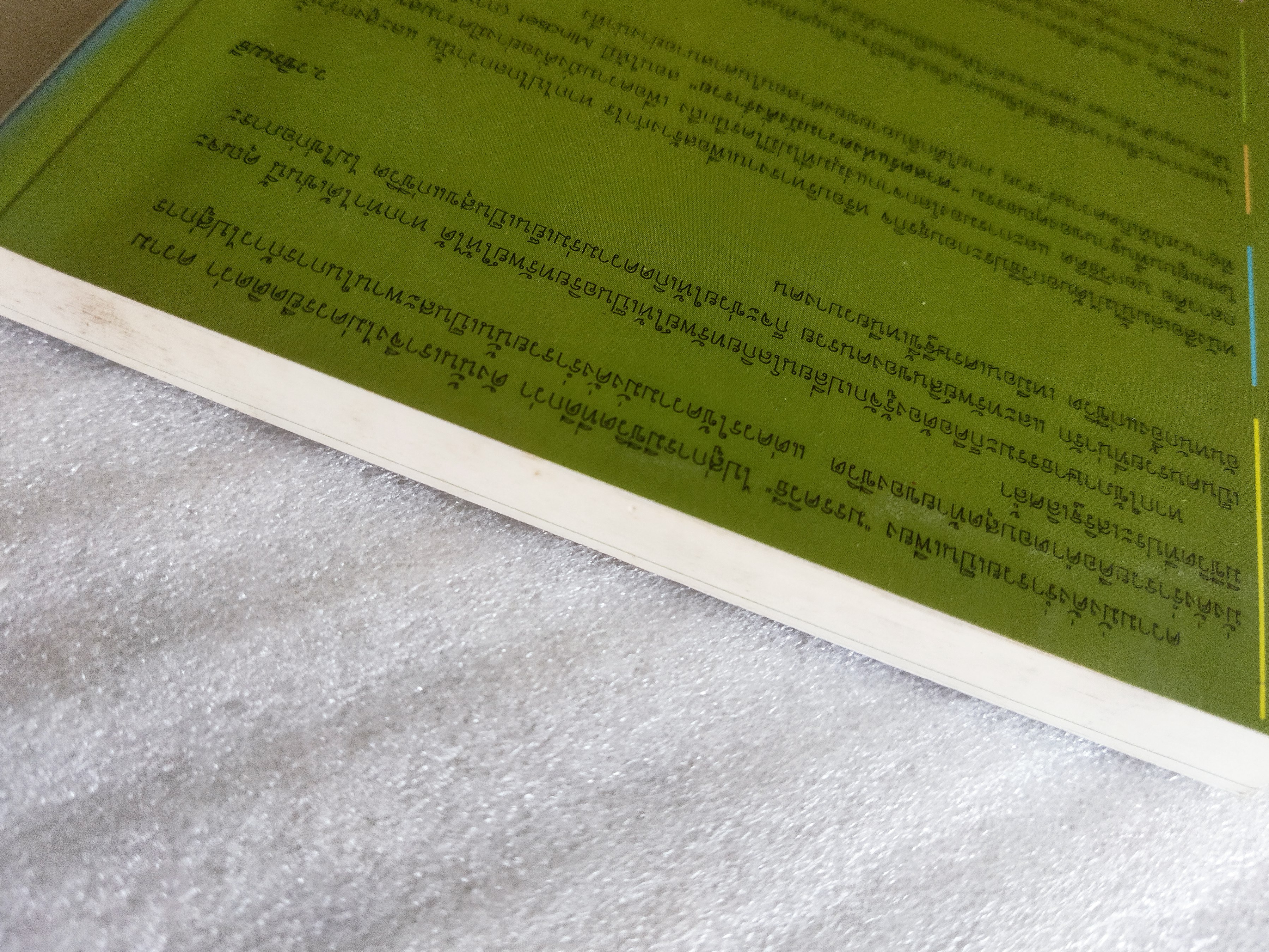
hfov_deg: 59.9
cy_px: 482
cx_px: 598
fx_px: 1100
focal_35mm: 30
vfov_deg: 46.8
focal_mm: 4.71
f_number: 1.79
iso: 481
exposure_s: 1/60
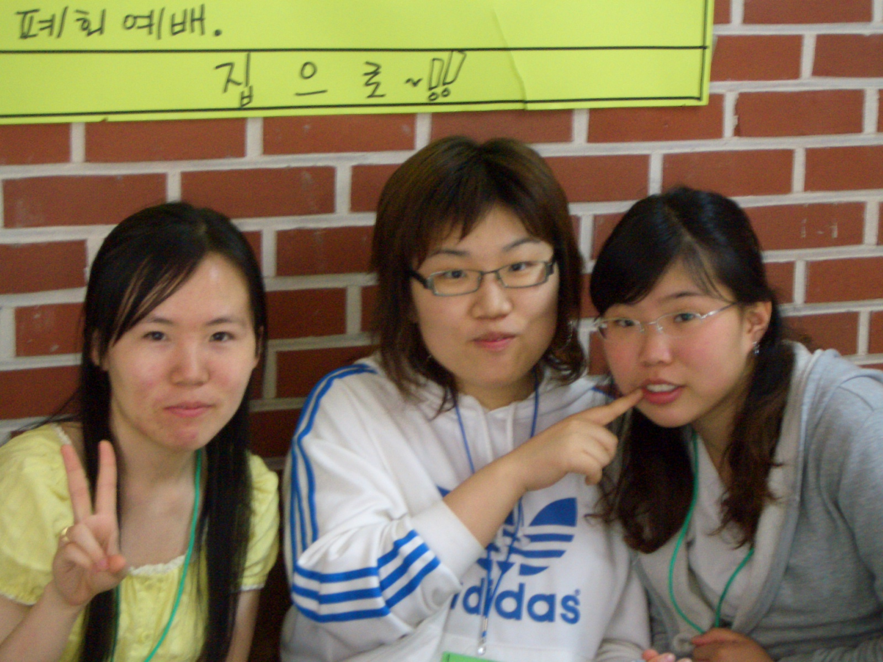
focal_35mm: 88
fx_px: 2245
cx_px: 442
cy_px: 331
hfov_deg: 22.3
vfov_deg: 16.8
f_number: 4.4
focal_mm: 14.6
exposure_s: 1/8
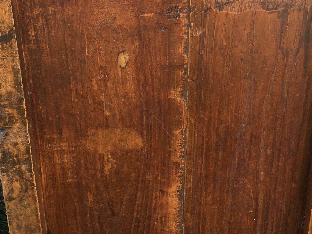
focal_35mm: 71
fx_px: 640
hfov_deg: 27.4
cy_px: 34
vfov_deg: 20.4
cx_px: 182
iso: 25
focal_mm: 4.15
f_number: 2.2
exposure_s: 1/130
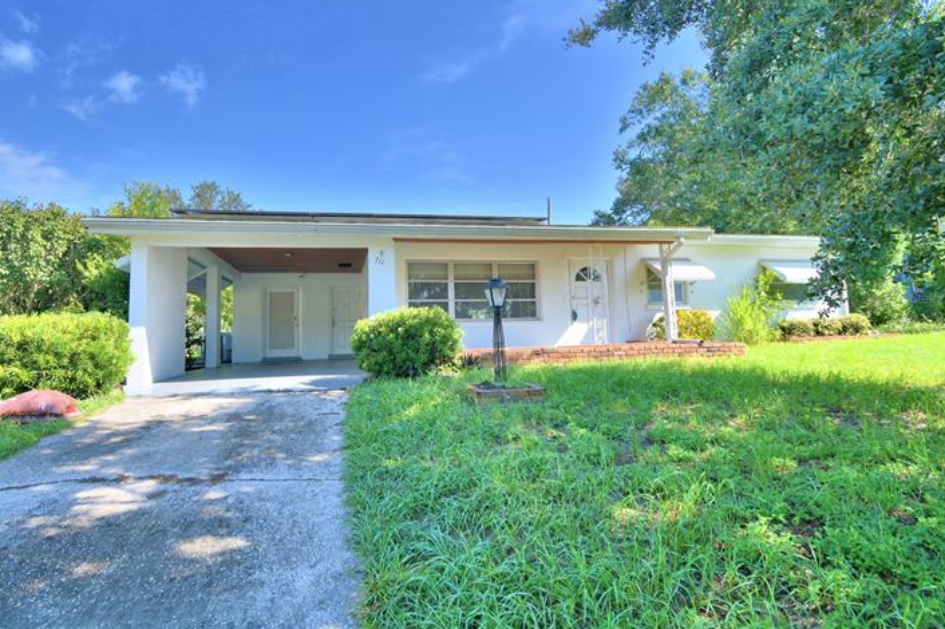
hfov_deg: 93.1
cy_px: 298
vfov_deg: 70.3
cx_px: 435
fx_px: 446
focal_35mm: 17
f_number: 4.5
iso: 100
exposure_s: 1/640
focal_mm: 10
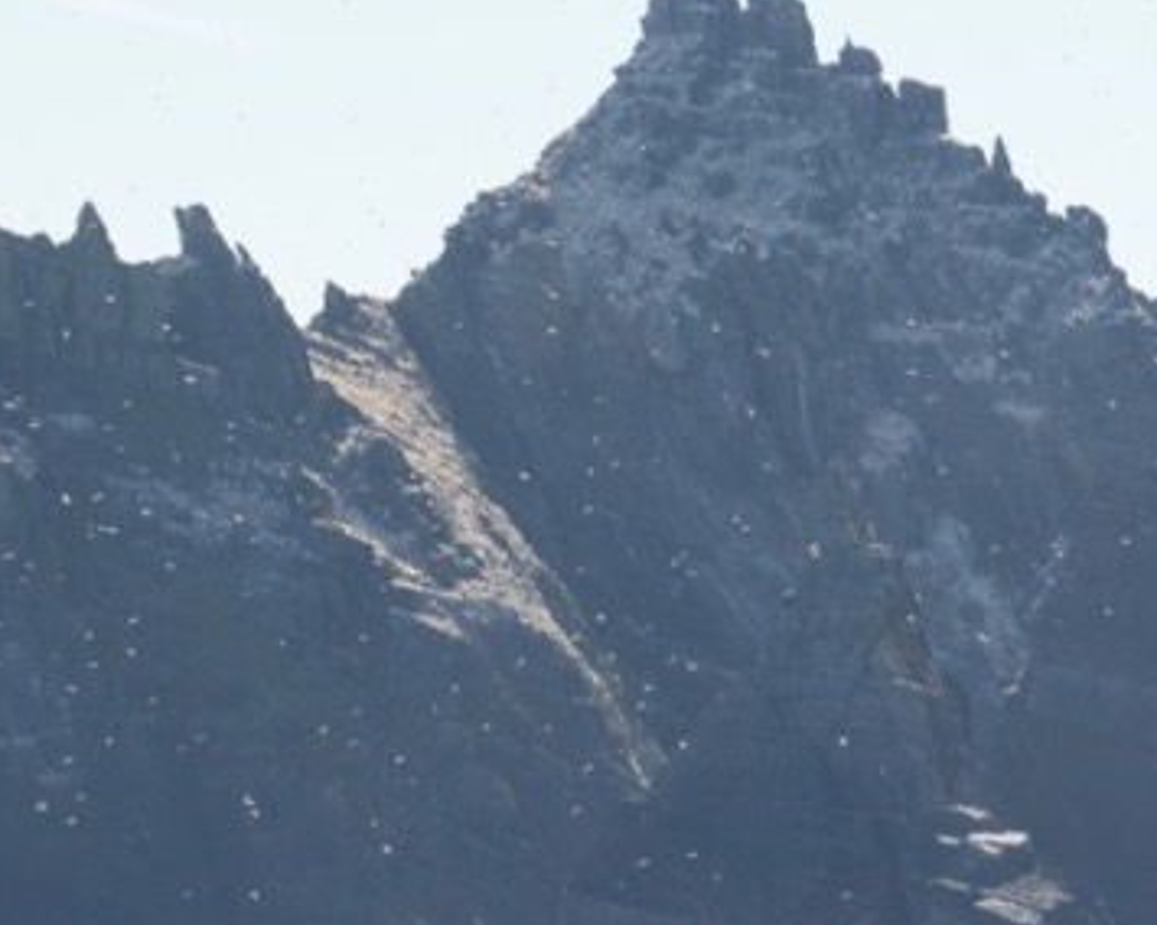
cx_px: 750
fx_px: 12499
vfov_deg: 4.2
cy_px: 559
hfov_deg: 5.3
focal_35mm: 365
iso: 400
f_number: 8
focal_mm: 90
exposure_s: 1/800
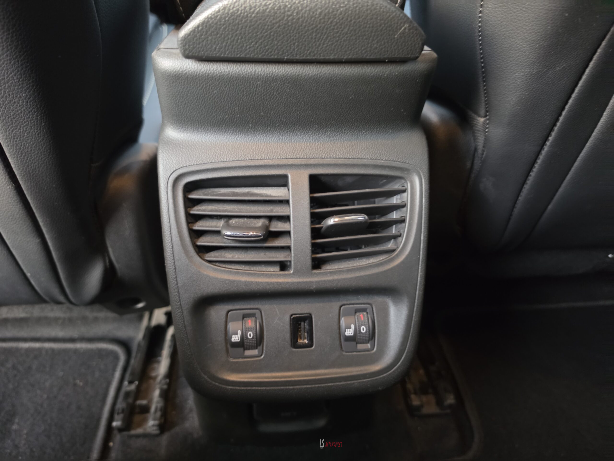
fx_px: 408
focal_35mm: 23
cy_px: 230
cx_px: 307
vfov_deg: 58.9
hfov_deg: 73.9
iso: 800
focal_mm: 6.5
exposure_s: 1/30
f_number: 1.4
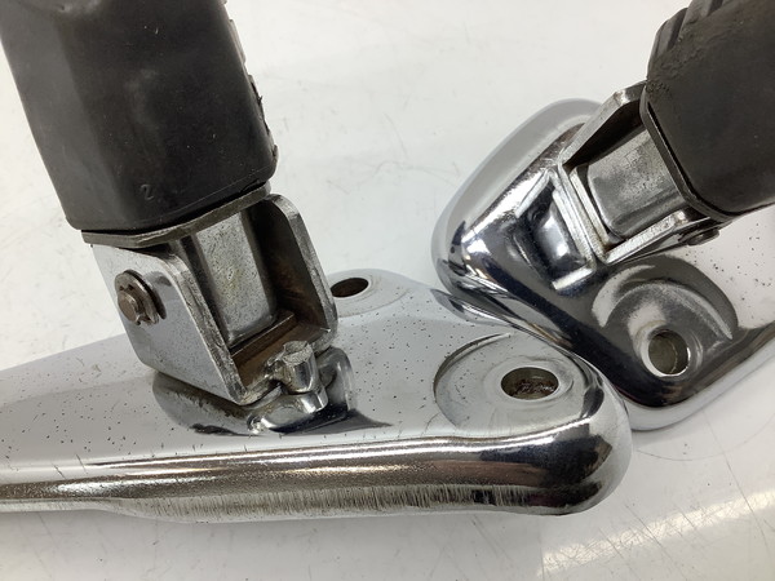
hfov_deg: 58.4
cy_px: 290
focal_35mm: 31
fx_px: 694
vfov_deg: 45.4
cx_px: 388
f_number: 2.4
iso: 50
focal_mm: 3.3
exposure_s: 1/120
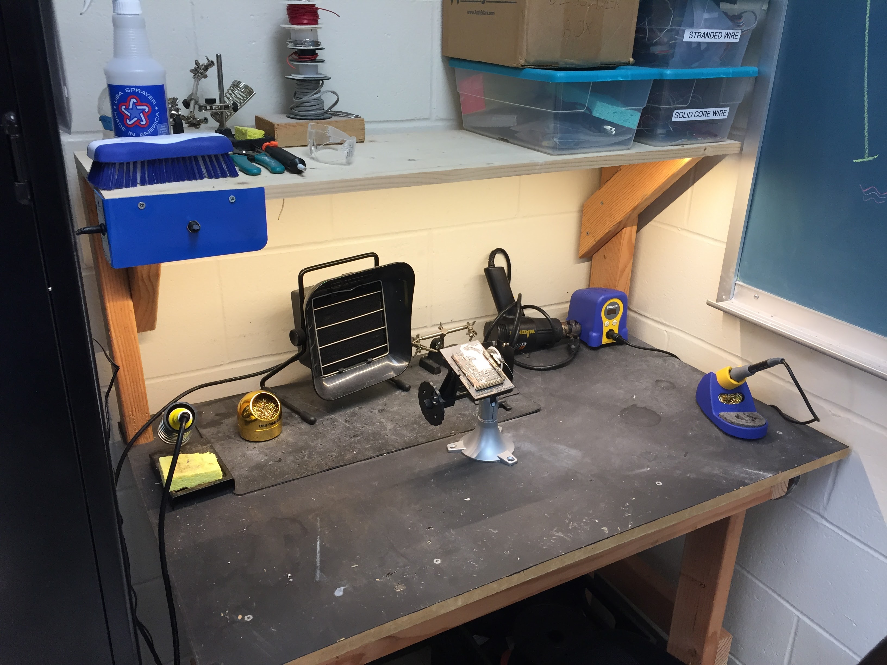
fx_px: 743
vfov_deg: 48.2
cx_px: 444
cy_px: 332
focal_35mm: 29
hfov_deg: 61.7
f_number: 2.2
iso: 32
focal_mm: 4.15
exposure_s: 1/40
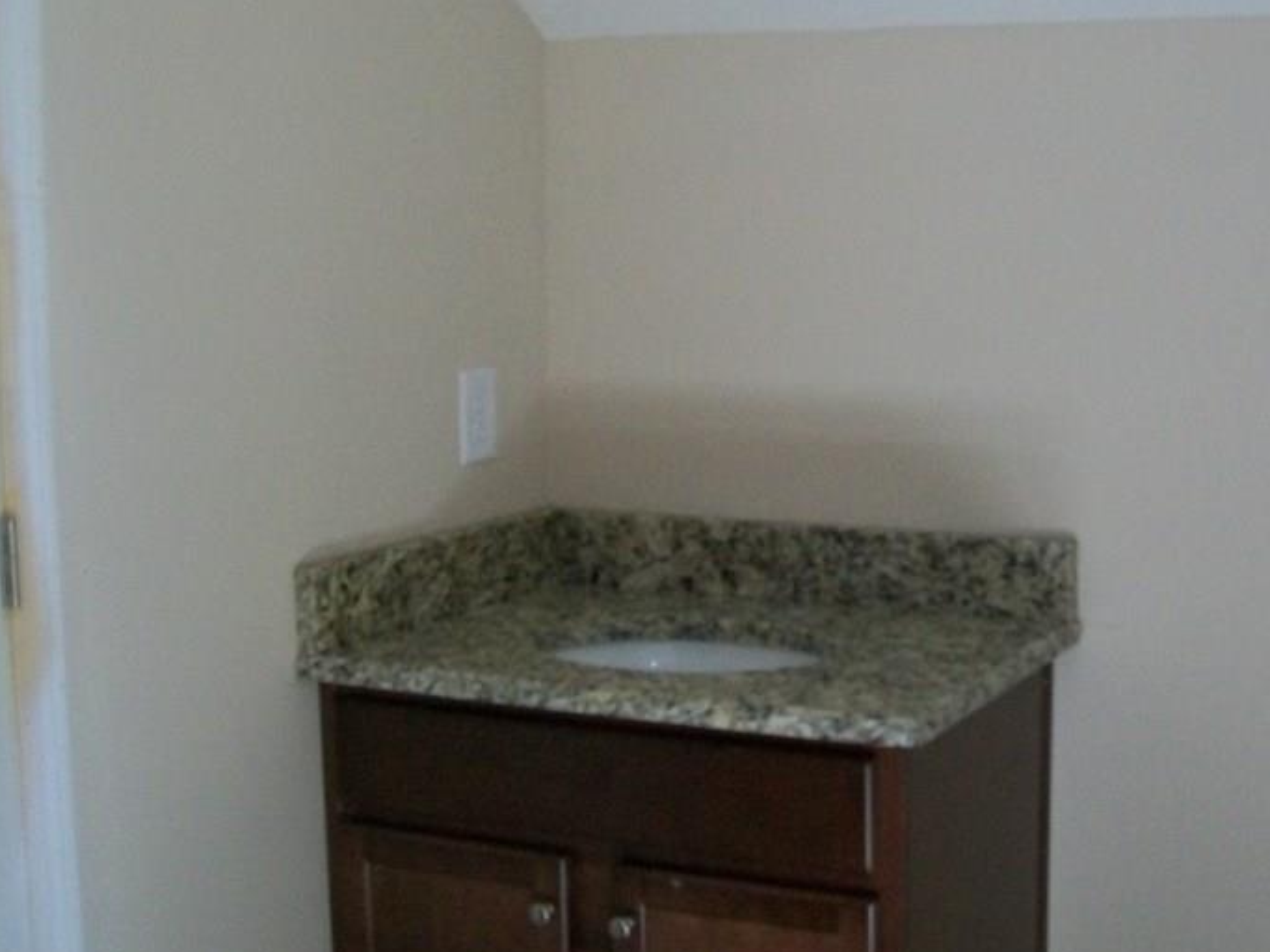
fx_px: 1981
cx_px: 824
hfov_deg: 35.3
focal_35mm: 54
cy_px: 443
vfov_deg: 27.0
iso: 160
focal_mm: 6
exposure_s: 1/60
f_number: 2.7
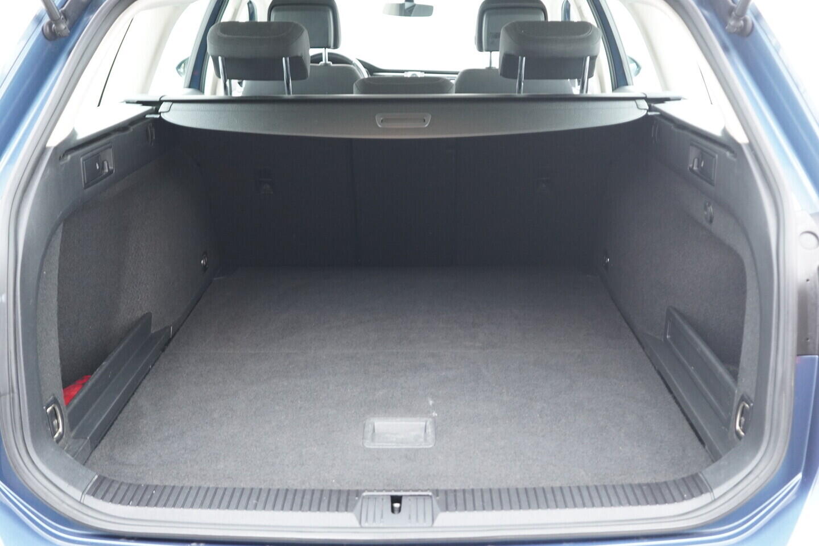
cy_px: 273
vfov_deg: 36.9
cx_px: 410
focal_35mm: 36
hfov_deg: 53.1
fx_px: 819
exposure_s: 1/40
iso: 1000
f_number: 2.8
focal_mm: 24
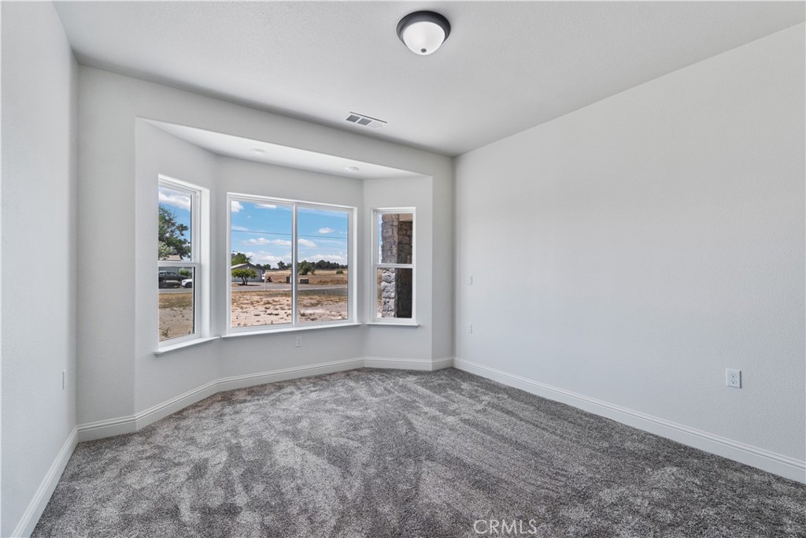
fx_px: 336
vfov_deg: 77.3
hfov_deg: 100.4
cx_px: 403
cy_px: 269
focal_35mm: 15
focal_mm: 10
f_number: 8
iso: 640
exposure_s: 1/80
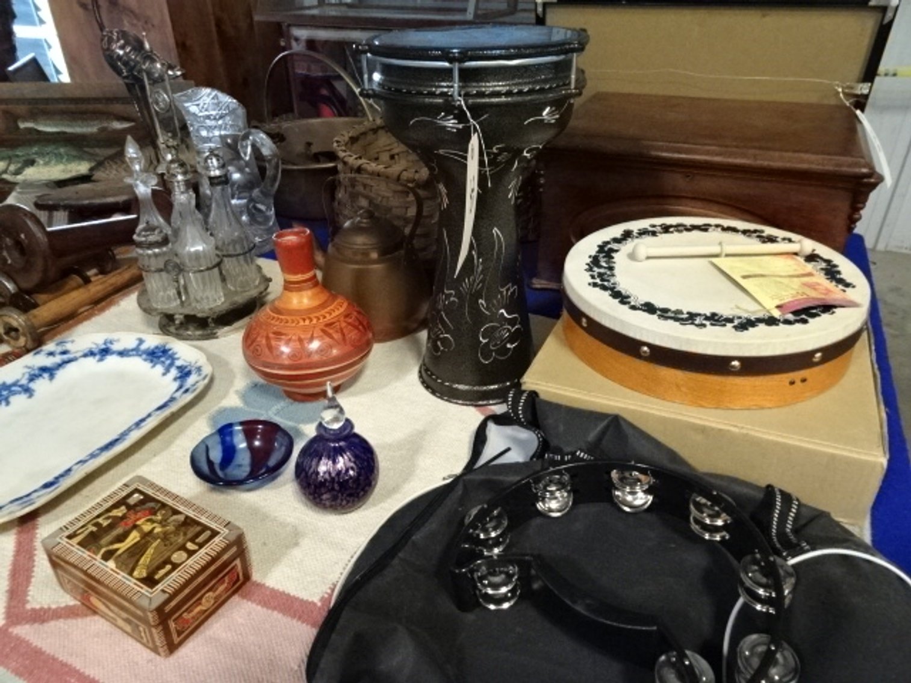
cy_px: 342
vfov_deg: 56.8
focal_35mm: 24
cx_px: 456
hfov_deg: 71.6
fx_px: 632
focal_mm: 4.1
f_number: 3.5
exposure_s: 1/80
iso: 1600
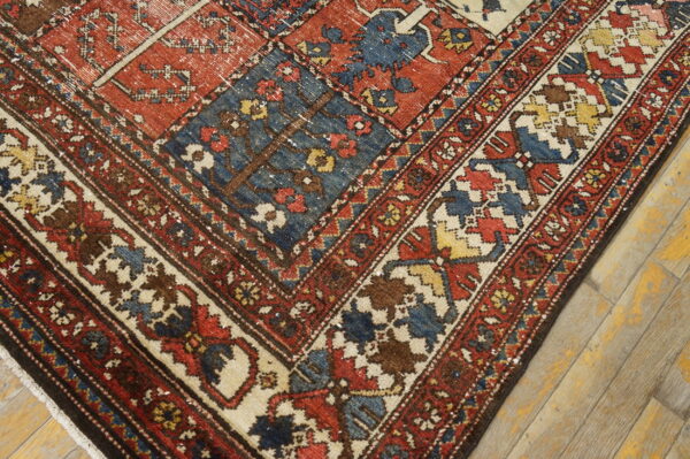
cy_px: 230
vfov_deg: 41.6
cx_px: 345
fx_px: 603
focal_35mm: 32
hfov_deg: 59.5
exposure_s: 1/60
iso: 1250
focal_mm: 21
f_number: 4
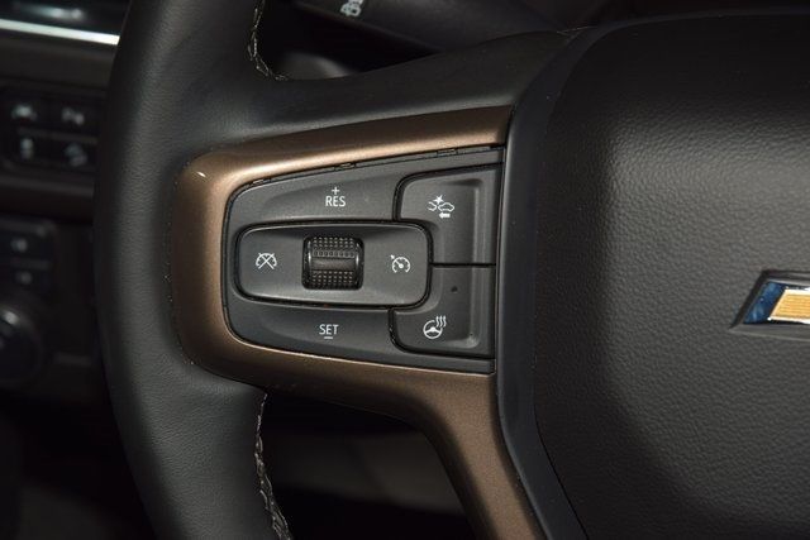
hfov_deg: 19.5
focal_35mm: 105
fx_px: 2363
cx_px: 405
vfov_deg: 13.0
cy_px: 270
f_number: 8
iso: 100
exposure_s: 1/125
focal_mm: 70
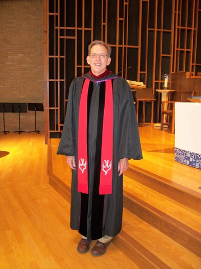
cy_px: 134
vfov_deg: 56.9
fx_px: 248
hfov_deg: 44.1
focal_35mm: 32
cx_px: 100
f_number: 2.9
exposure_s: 1/30
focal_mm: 5.7
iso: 250
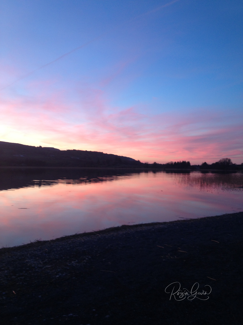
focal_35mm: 35
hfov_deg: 40.7
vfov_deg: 52.6
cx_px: 122
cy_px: 162
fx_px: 328
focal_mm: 4.28
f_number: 2.4
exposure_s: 1/20
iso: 64
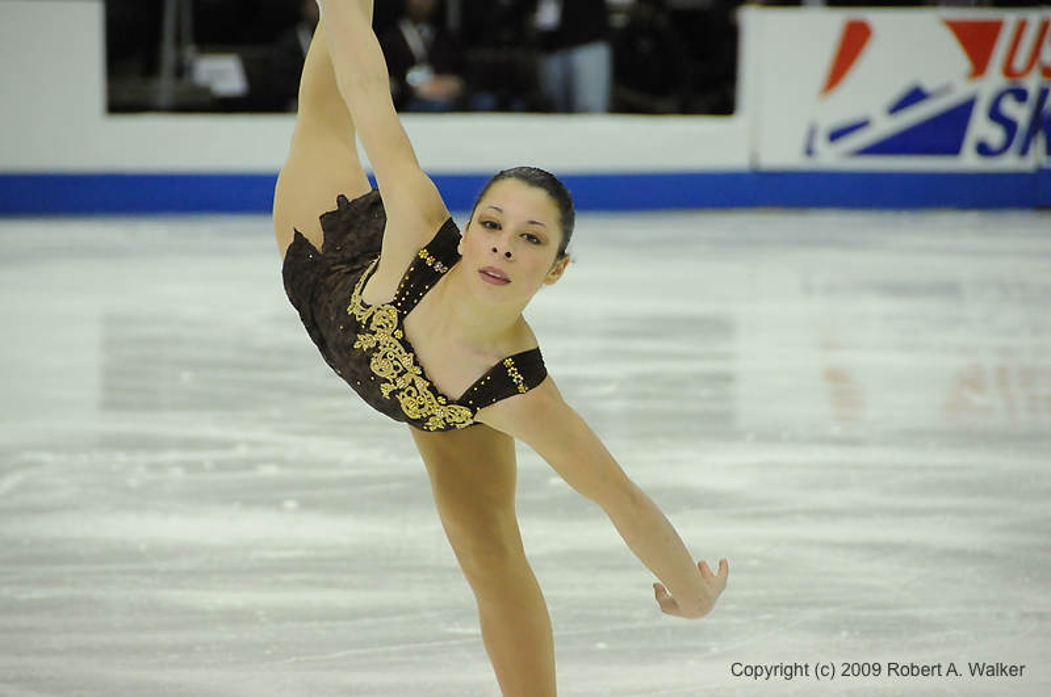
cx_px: 526
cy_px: 348
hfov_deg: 6.9
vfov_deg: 4.6
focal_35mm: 300
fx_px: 8746
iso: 3200
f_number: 5.6
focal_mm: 200
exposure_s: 1/800
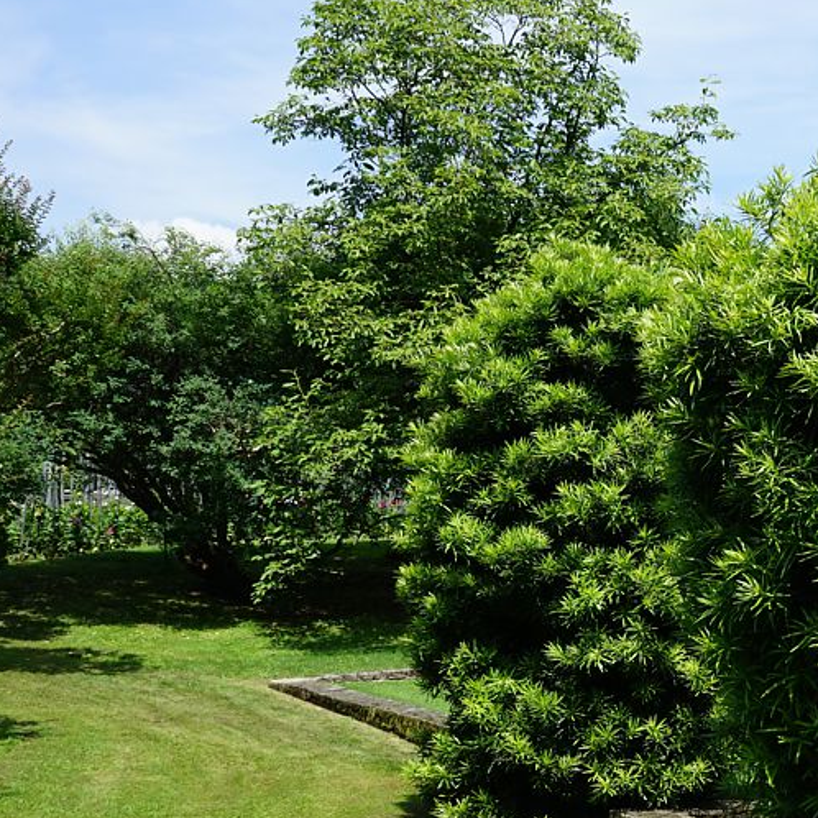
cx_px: 820
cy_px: 579
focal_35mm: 59
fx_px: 1577
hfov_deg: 27.4
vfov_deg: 28.8
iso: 100
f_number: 10
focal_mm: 28
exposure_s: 1/100
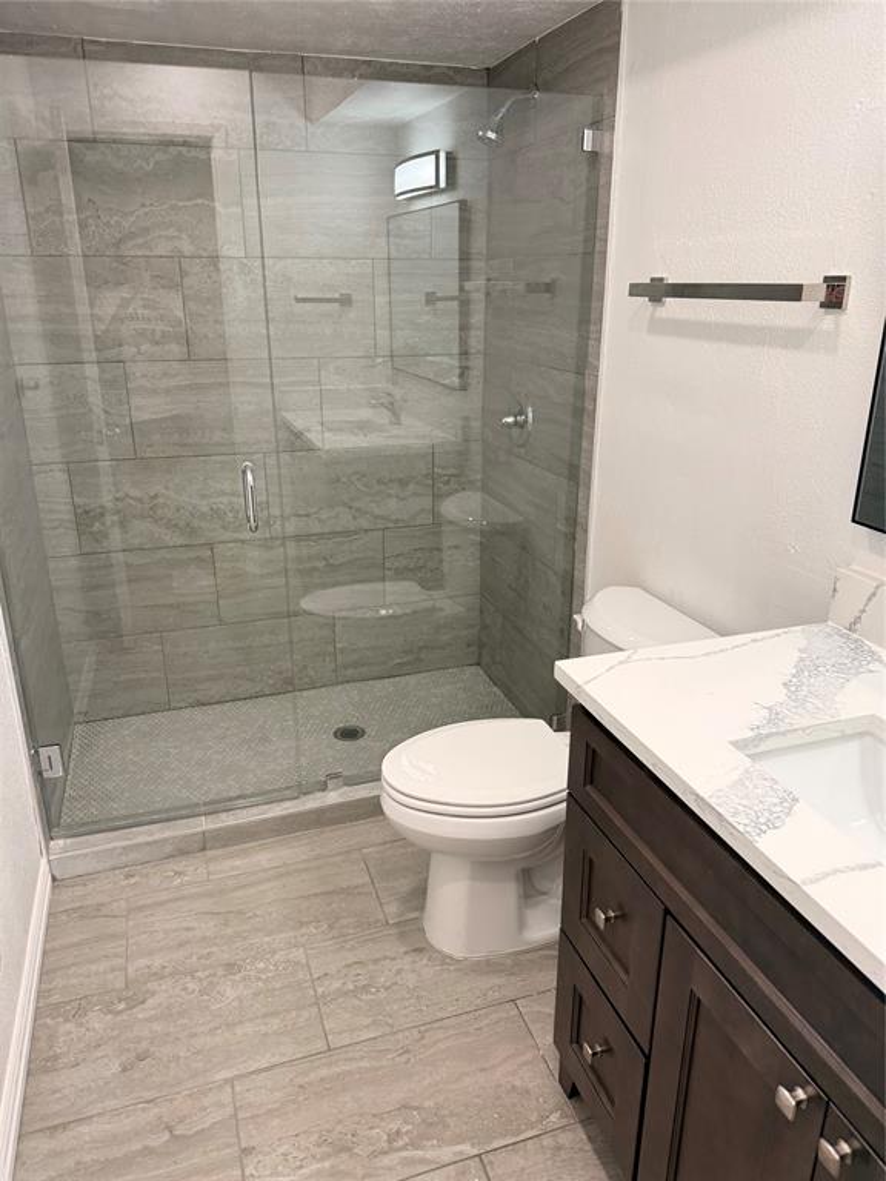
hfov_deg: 56.8
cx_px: 443
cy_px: 590
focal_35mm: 24
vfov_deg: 71.6
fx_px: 819
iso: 160
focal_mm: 6.76
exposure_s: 1/120
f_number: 1.78
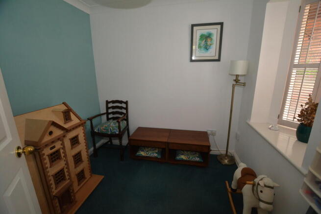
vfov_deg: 77.4
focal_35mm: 15
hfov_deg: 100.4
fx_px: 134
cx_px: 160
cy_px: 107
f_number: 4
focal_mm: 10
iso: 1100
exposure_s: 1/60
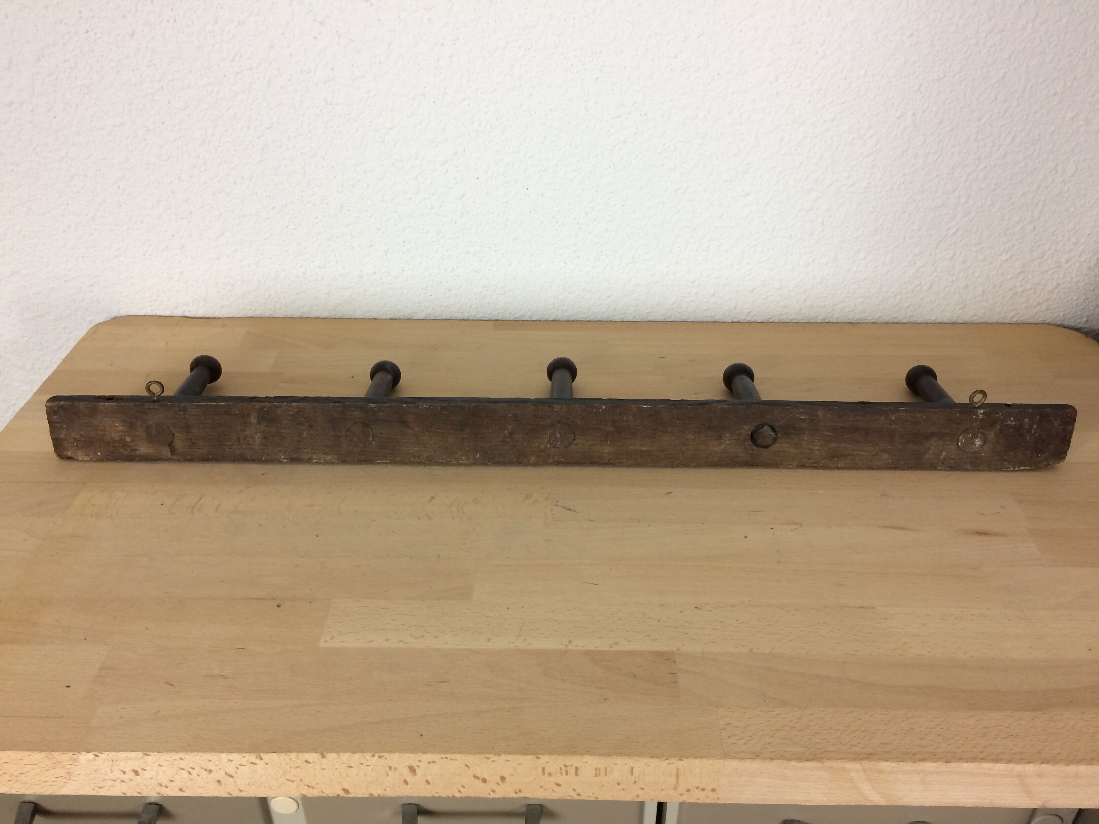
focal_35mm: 29
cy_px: 412
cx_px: 550
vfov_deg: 48.2
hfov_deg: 61.7
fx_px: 921
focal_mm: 4.15
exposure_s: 1/33
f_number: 2.2
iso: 50
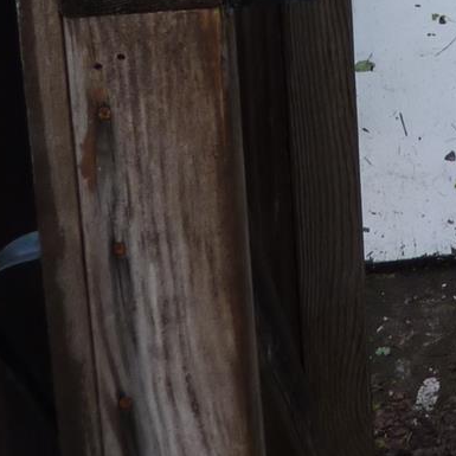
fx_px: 1282
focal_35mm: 86
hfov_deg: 18.6
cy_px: -387
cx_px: 615
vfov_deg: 16.5
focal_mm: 4.1
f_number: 4
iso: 80
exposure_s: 1/125
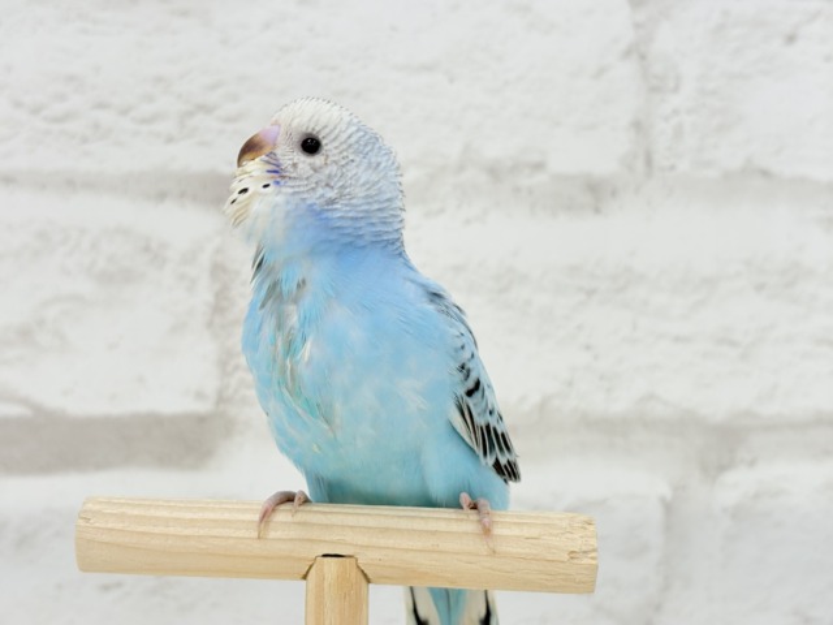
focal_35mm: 52
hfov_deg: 36.8
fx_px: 1251
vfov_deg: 28.0
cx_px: 416
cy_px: 312
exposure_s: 1/100
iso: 64
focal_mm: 5.96
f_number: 1.6
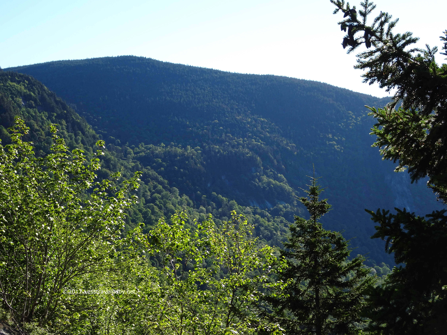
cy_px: 168
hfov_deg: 32.2
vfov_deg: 24.4
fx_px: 775
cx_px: 224
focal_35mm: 60
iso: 80
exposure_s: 1/250
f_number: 4.5
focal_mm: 10.23
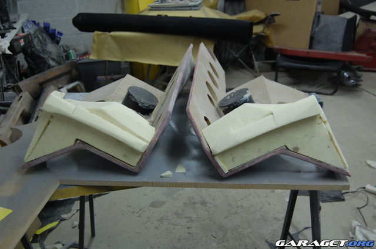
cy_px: 124
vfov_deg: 31.8
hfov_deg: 46.5
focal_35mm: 42
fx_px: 438
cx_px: 188
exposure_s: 1/20
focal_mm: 28
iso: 800
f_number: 4.2
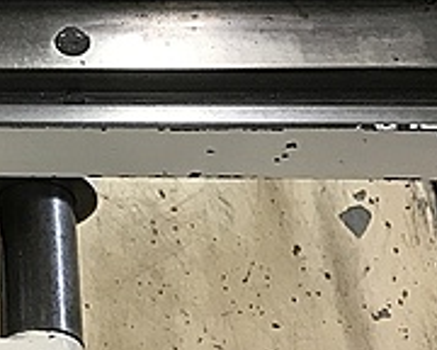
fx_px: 1255
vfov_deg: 14.8
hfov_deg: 18.1
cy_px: -168
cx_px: -172
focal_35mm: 97
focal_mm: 3.99
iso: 40
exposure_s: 1/30
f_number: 1.8
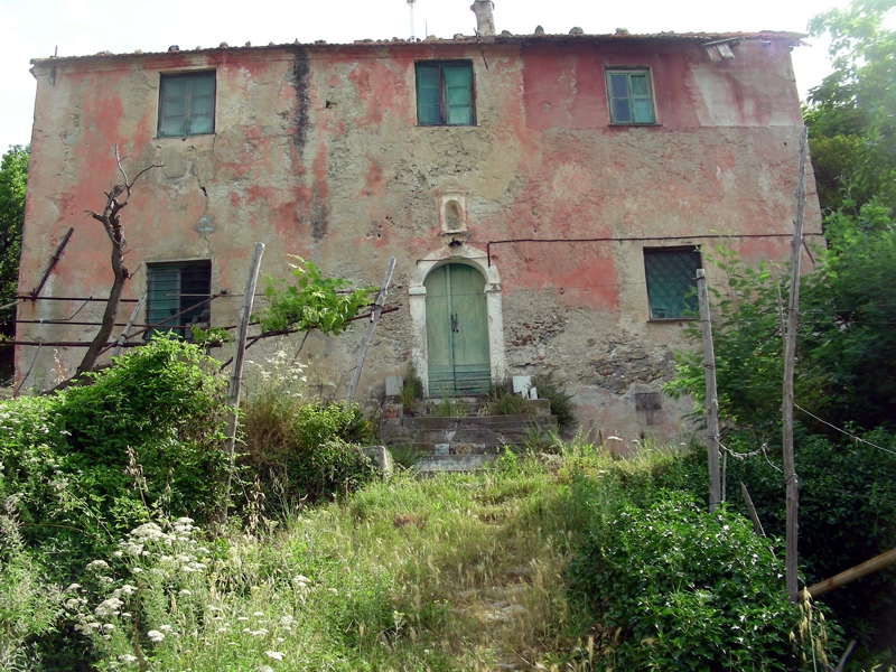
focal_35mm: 38
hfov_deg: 49.0
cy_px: 336
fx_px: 984
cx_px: 448
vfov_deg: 37.7
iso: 50
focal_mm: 6.3
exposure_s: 1/225
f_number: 4
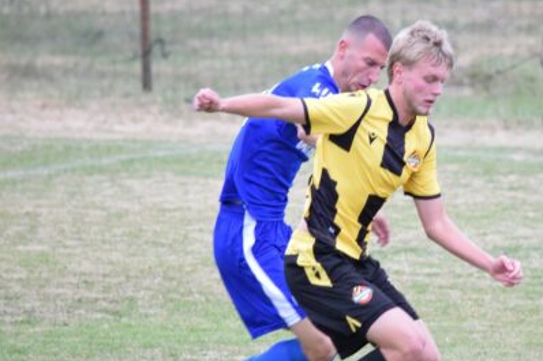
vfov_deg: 2.2
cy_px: 206
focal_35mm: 617
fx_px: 9302
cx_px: 364
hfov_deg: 3.3
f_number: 5.6
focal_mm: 260
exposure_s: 1/640
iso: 3200
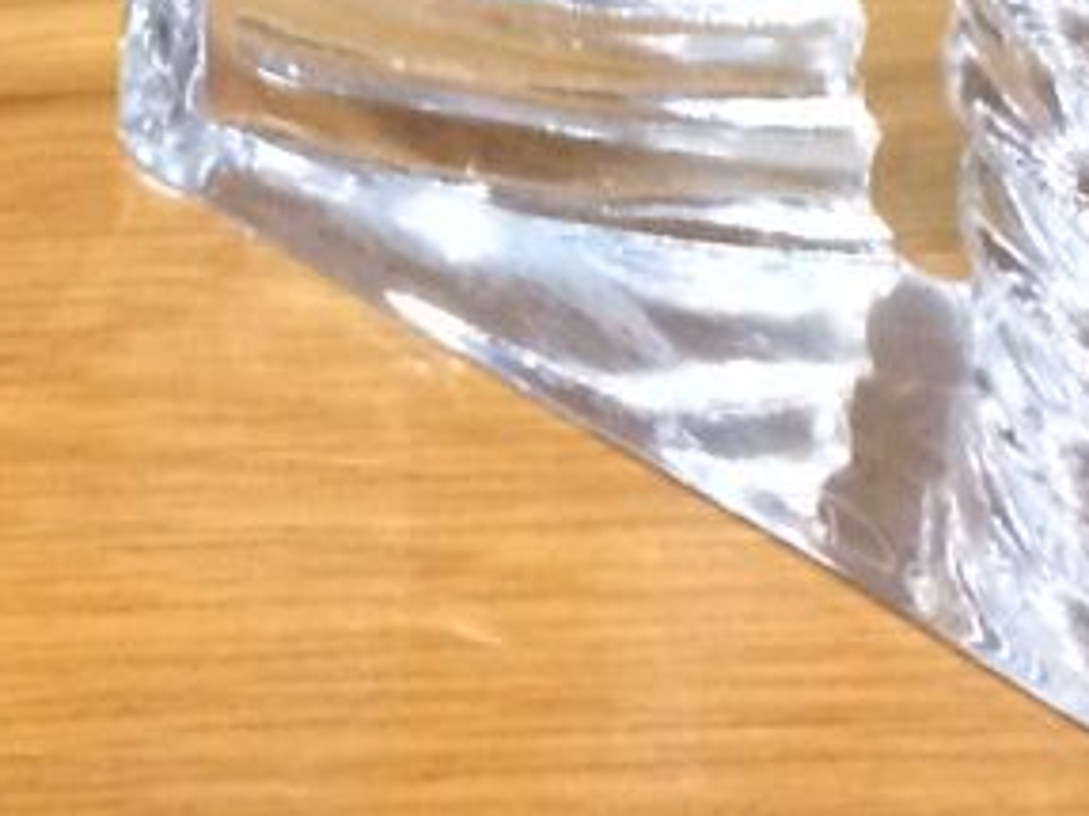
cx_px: 926
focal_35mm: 165
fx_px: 5189
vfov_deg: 8.1
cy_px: -1347
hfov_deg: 11.9
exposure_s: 1/25
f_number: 2.2
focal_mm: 4.15
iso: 320
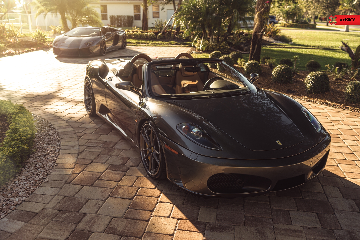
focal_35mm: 35
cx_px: 180
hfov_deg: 54.4
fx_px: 350
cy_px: 120
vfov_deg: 37.9
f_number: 2.8
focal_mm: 35
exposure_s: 1/160
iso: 100
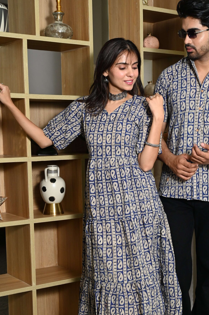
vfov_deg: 32.8
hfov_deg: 22.2
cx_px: 136
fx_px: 532
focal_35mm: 61
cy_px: 193
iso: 500
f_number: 5
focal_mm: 42
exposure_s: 1/160
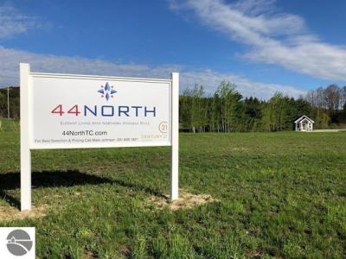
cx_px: 173
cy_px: 130
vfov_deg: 49.7
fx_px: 280
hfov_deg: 63.4
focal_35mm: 28
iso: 20
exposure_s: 1/4367
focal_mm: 4
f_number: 1.8
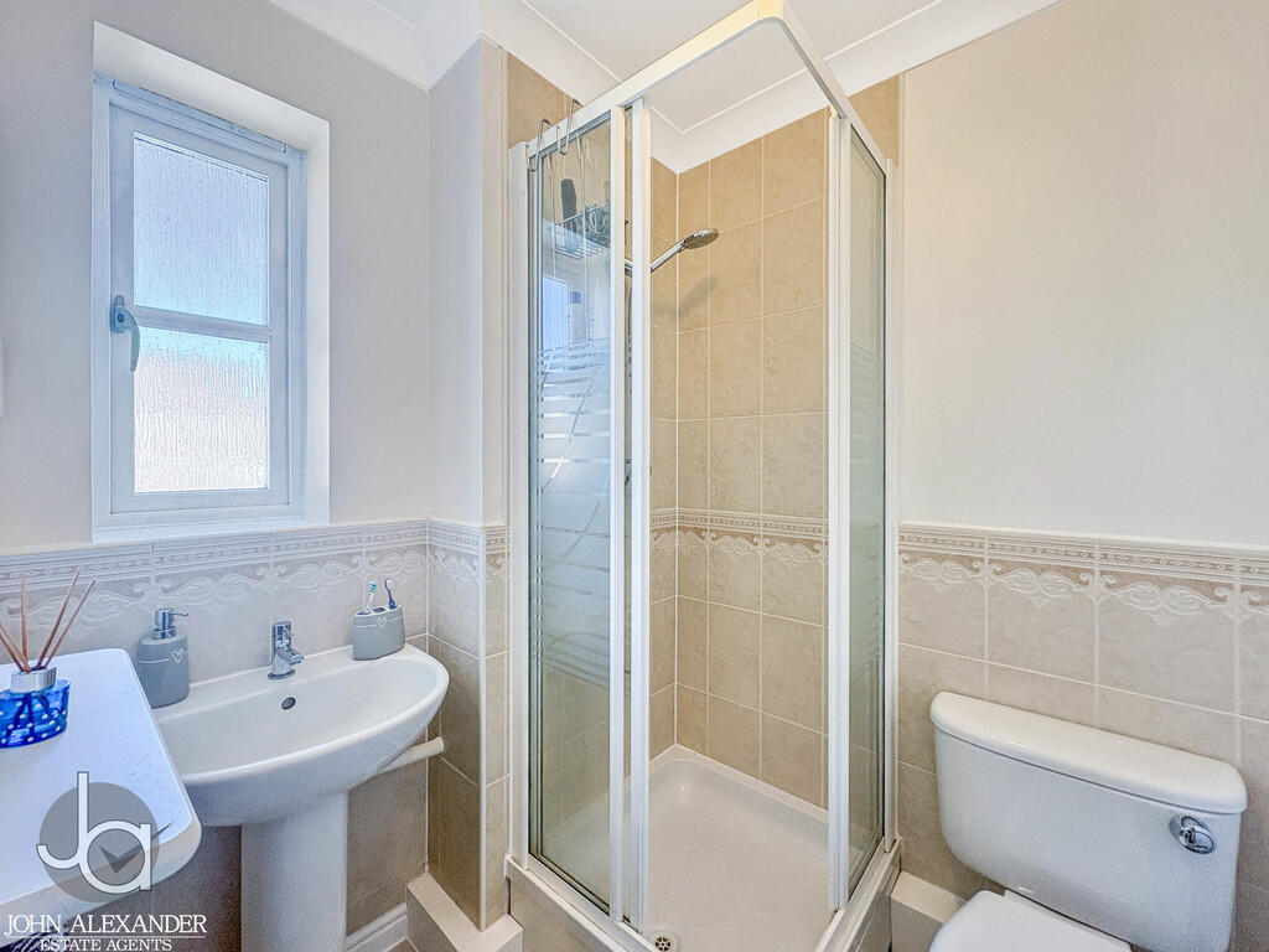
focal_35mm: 14
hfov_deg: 102.1
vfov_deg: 85.7
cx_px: 634
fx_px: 513
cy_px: 476
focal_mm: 2.22
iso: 160
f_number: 2.2
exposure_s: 1/100
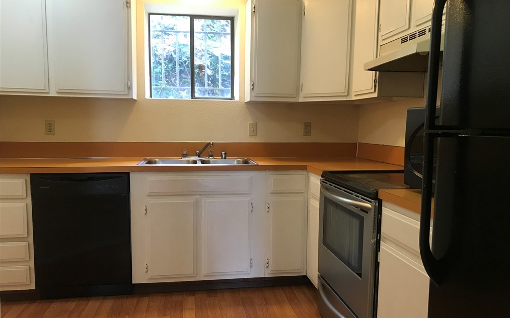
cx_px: 257
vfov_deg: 41.8
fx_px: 417
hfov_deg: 62.9
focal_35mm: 30
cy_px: 179
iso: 50
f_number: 1.8
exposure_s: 1/15
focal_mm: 3.99
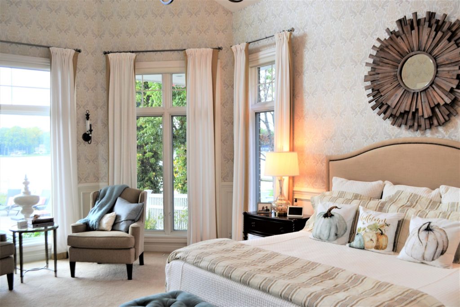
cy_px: 154
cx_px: 230
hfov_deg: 57.2
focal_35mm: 33
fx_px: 422
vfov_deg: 40.0
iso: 400
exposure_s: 1/100
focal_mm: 22
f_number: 5
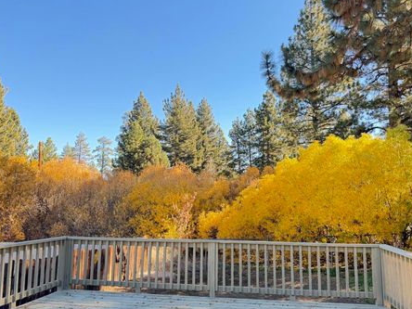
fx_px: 321
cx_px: 224
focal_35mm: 27
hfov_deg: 65.2
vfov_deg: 51.3
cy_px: 166
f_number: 1.78
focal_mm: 6.76
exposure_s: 1/182
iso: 80
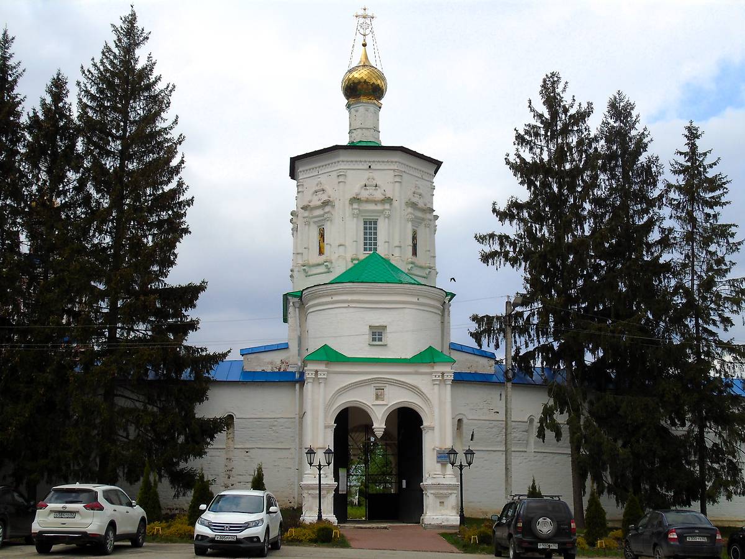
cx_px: 372
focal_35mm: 46
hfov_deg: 41.2
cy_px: 280
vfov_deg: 31.5
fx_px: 990
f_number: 4.1
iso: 80
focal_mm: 8.2
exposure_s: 1/640
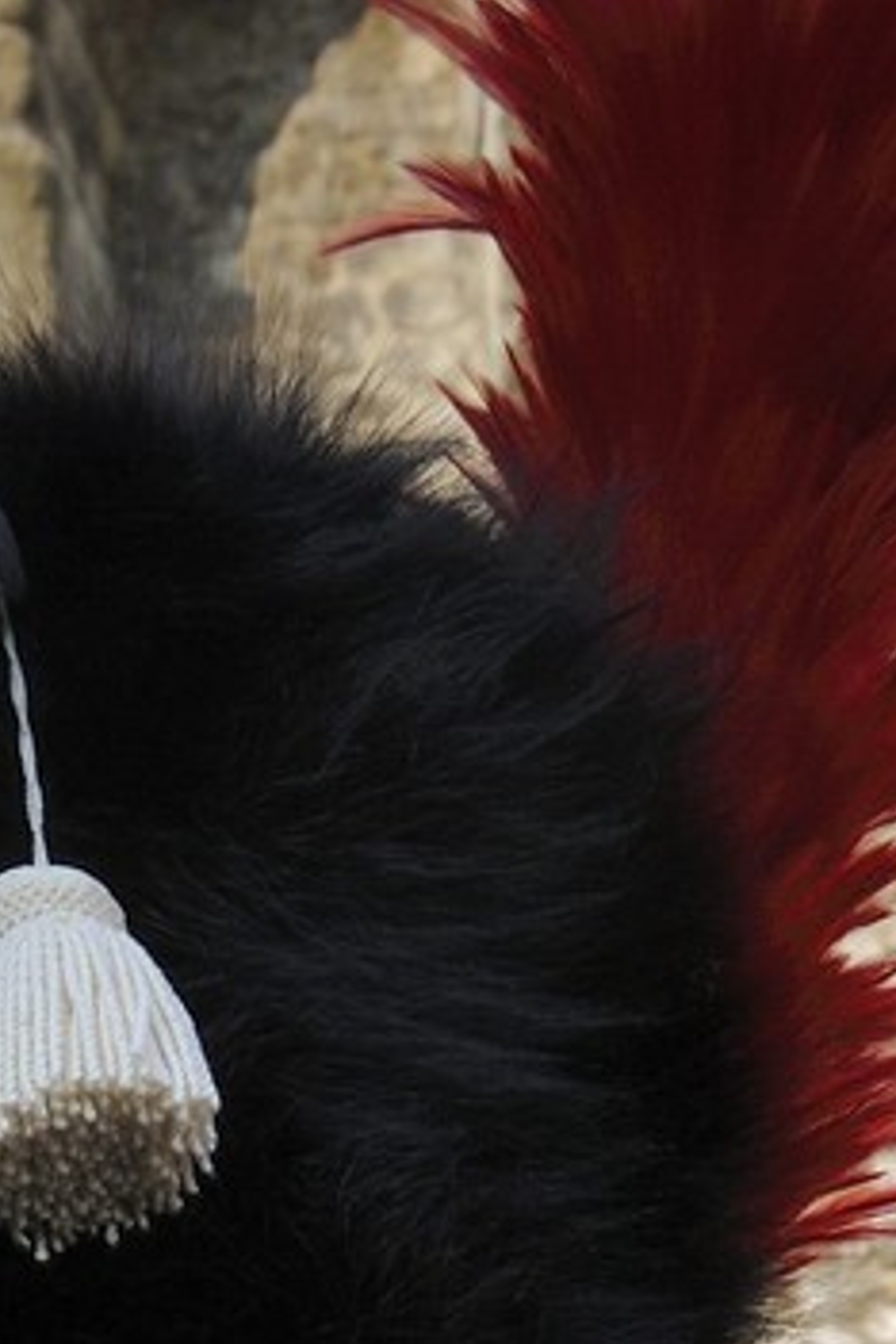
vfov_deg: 11.3
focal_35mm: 164
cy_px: 2692
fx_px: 6122
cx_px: 249
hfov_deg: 8.4
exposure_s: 1/160
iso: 400
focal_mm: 36
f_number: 14
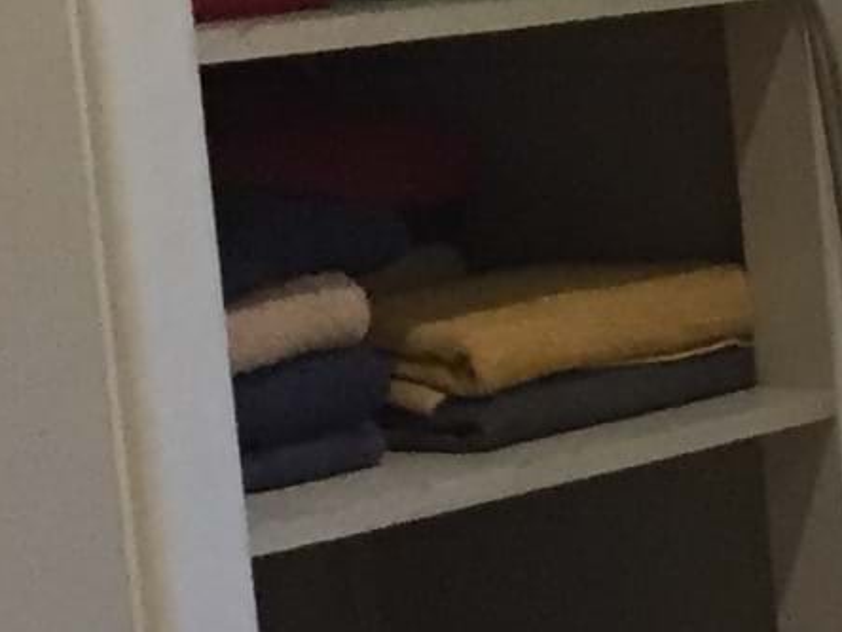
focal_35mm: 213
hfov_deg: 7.7
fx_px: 5181
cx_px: 2773
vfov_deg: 7.0
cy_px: 545
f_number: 2.2
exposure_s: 1/33
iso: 200
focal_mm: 4.15
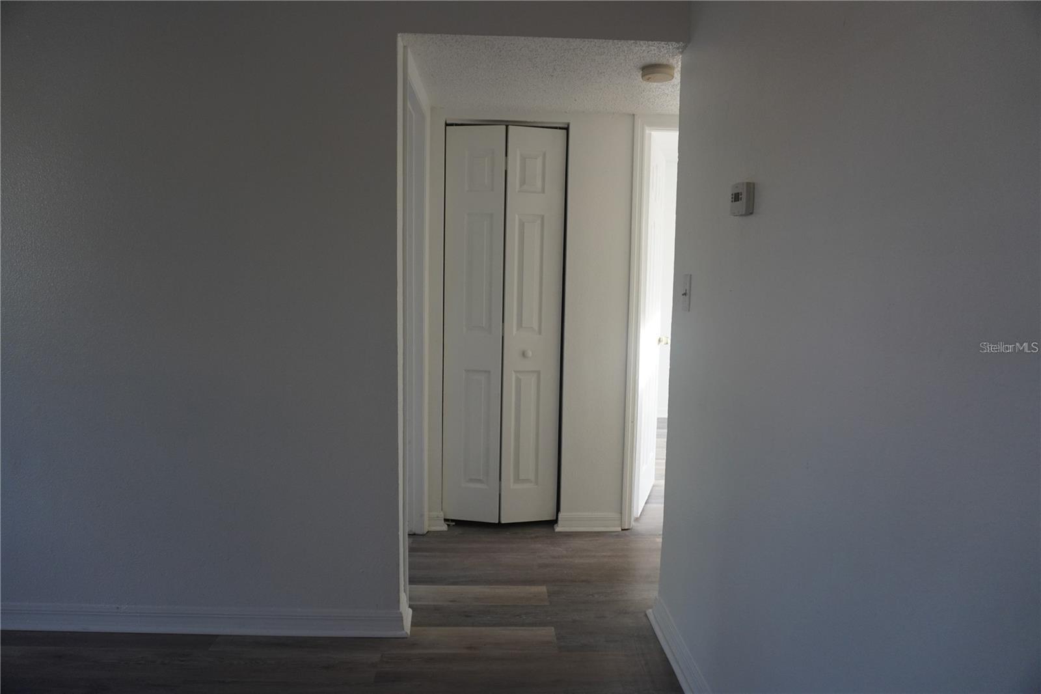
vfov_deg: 53.1
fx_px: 694
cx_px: 520
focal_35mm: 24
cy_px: 347
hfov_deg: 73.8
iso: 800
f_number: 4
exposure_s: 1/160
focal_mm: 16
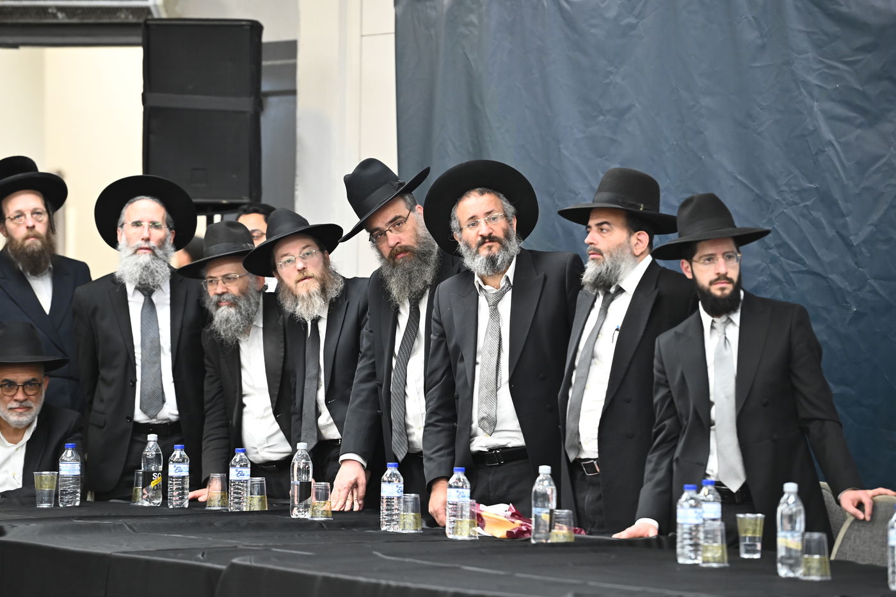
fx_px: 4602
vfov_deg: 7.4
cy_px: 298
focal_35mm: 185
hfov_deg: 11.1
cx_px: 448
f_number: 4
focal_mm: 185
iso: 2000
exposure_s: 1/160
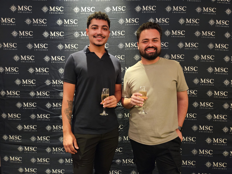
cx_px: 116
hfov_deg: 73.9
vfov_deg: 58.9
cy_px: 87
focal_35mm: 23
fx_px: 154
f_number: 1.8
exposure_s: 1/24
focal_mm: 5.4
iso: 800
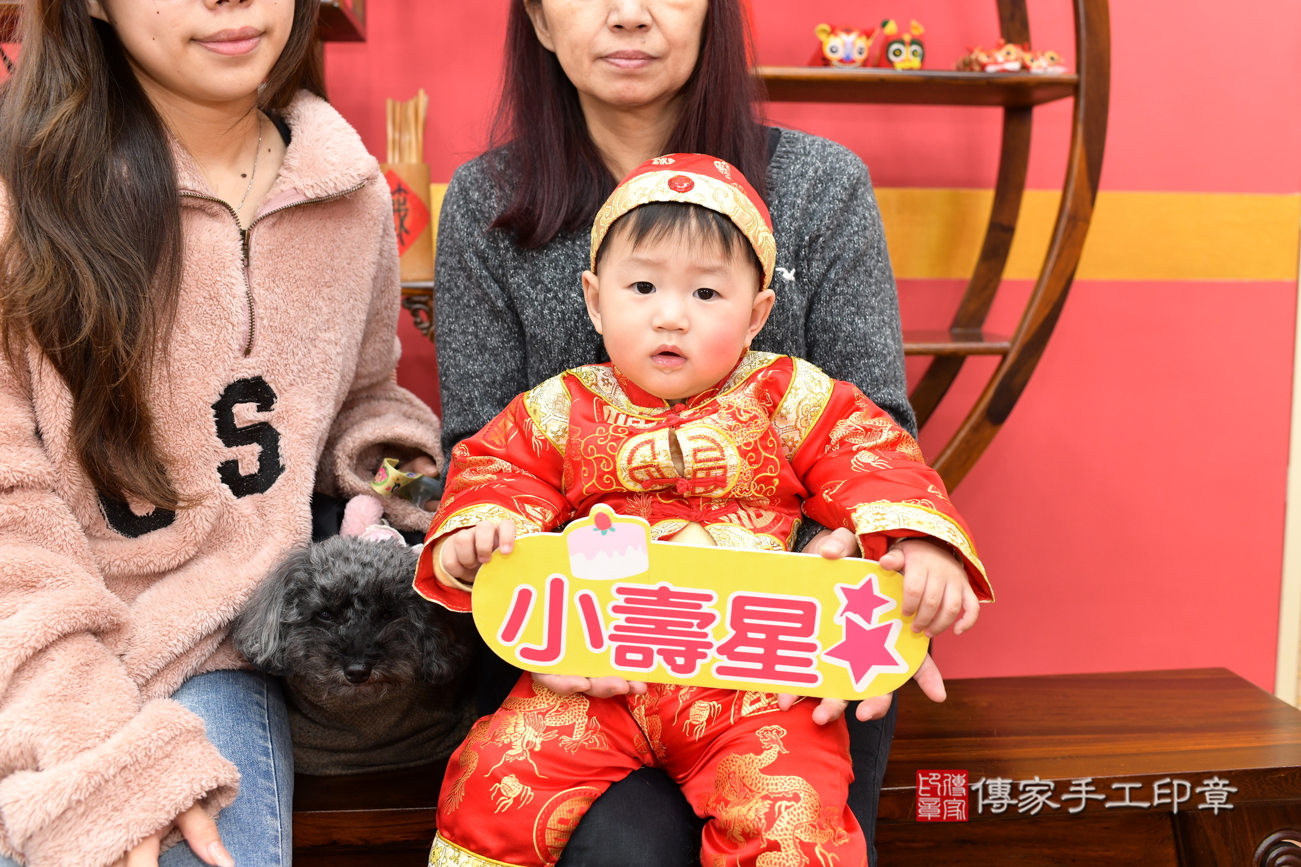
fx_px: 1265
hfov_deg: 54.4
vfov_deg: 37.9
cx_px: 650
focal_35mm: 35
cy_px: 434
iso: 800
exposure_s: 1/200
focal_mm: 35
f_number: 4.5
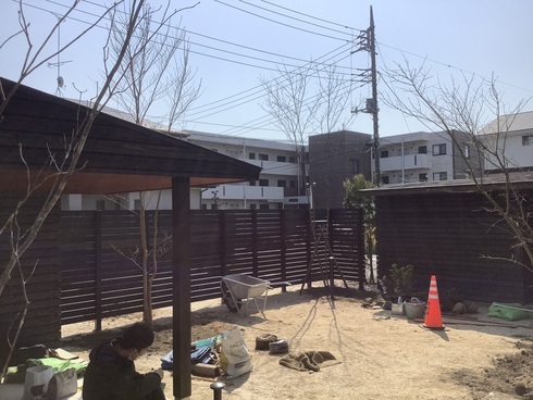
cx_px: 266
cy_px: 200
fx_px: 478
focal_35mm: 31
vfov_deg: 45.5
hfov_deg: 58.3
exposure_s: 1/2717
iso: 25
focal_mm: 3.3
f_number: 2.4
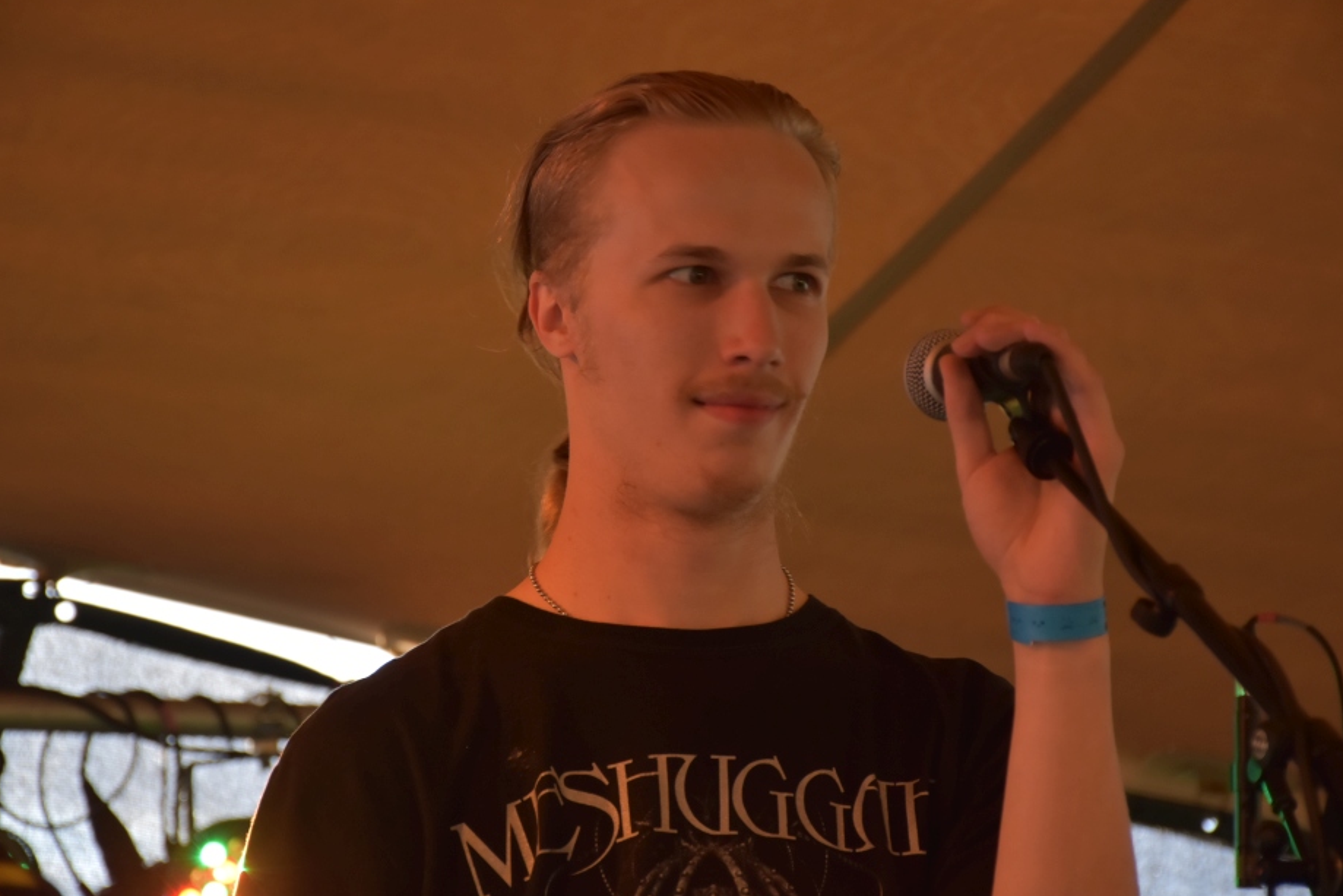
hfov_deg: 14.5
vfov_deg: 9.7
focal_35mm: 141
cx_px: 661
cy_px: 447
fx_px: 5261
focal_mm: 90
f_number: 5.3
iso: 500
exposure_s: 1/125
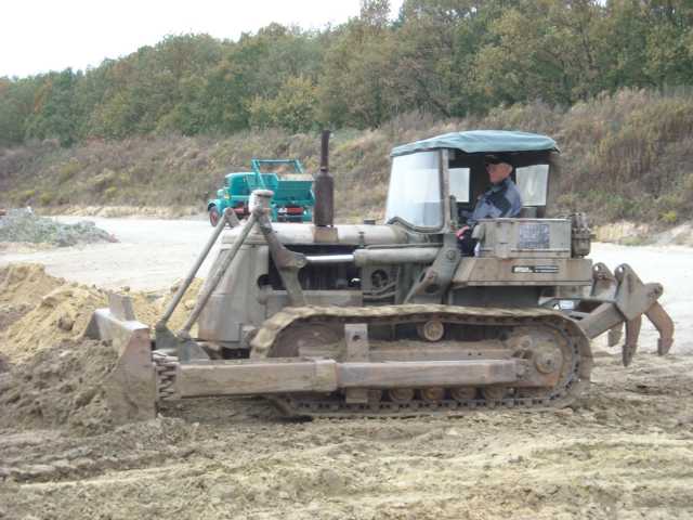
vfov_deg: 21.6
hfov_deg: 28.6
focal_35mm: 68
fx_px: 1361
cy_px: 260
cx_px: 346
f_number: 3.7
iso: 70
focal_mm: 11.02
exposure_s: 1/49
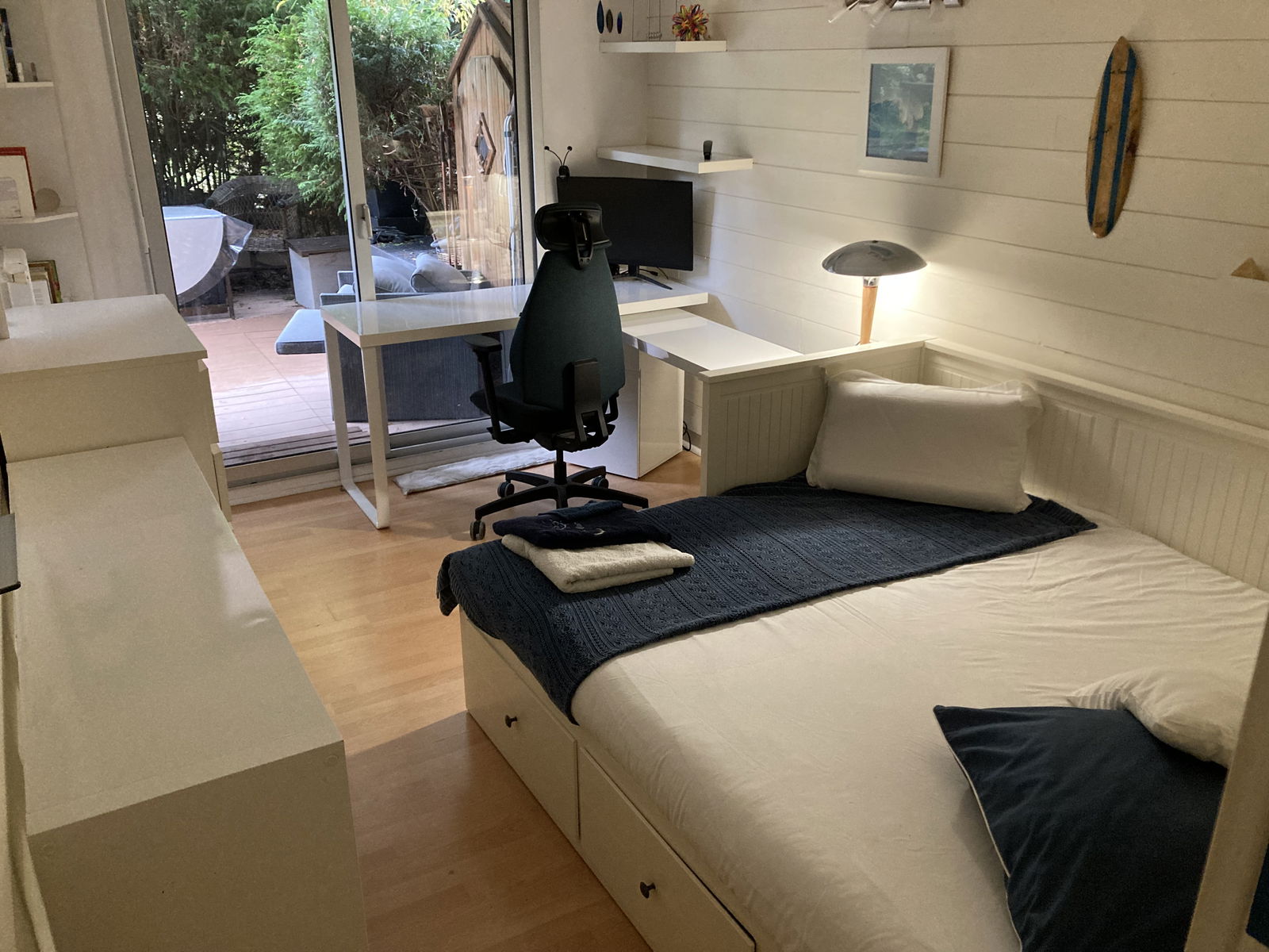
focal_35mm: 28
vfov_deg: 49.7
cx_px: 634
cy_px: 476
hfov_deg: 63.4
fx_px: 1026
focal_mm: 3.99
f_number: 1.8
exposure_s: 1/41
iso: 320
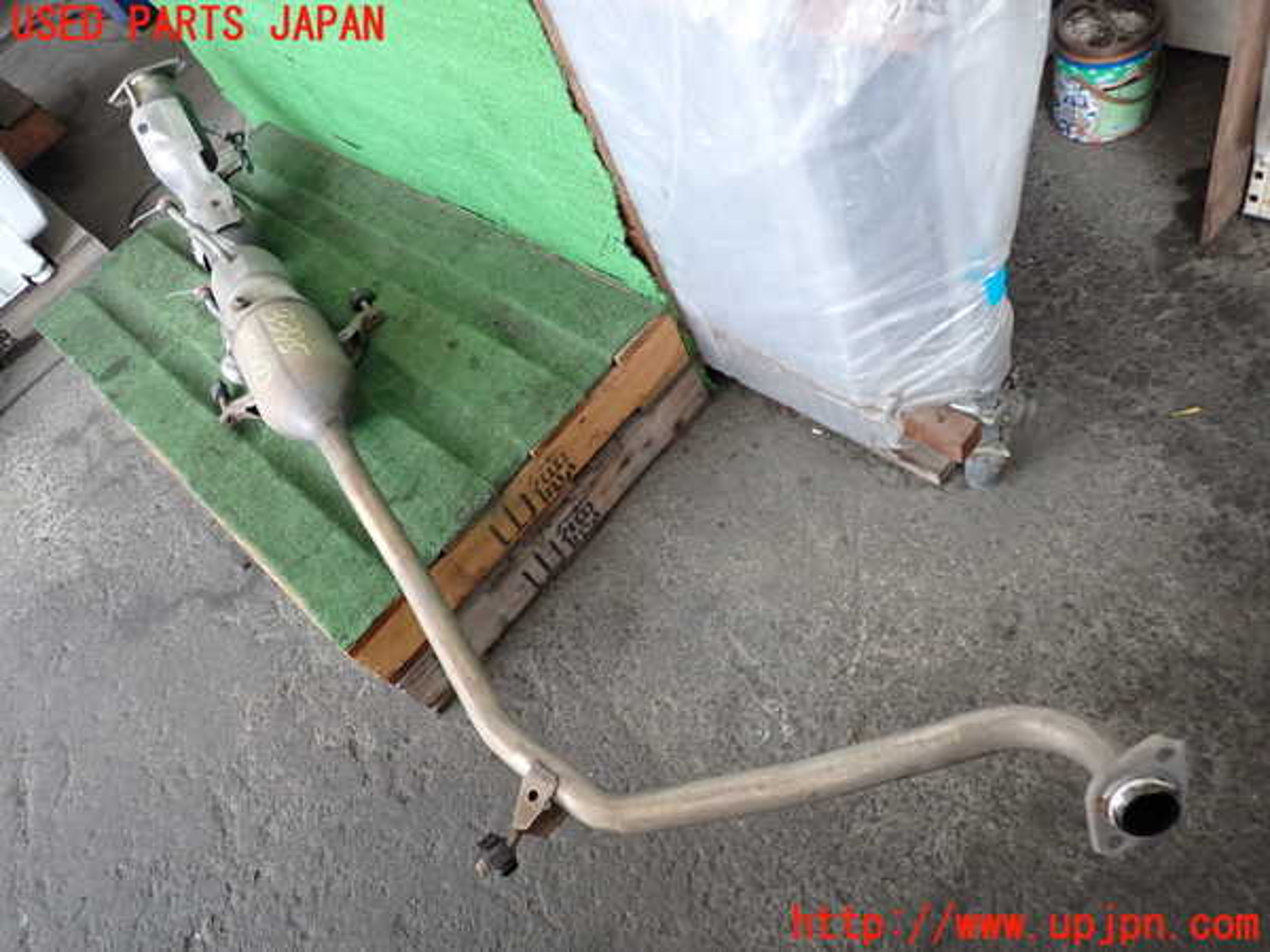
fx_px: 917
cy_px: 476
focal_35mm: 25
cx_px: 635
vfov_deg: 54.9
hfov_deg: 69.4
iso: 250
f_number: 2
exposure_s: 1/125
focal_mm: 4.5
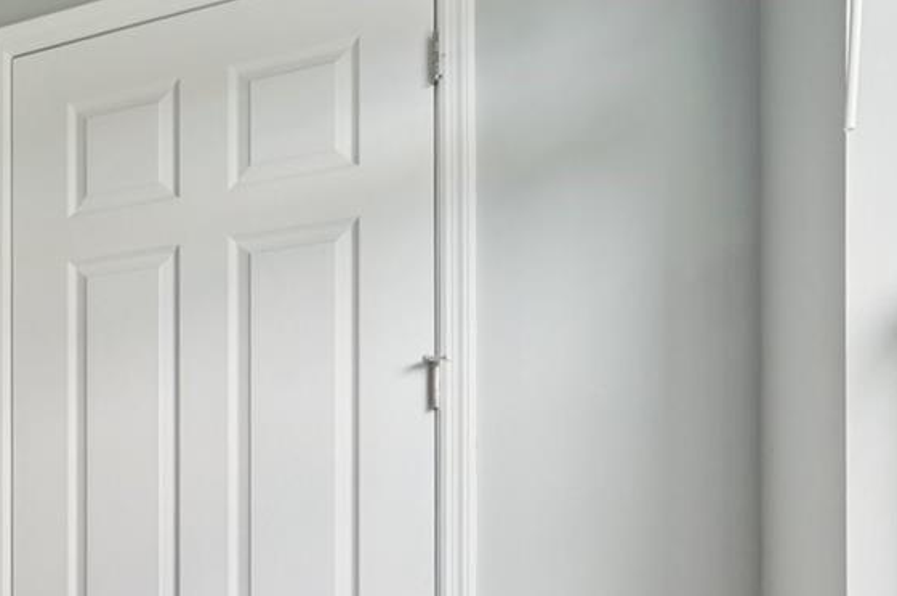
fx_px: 995
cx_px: -162
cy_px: 531
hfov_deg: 37.5
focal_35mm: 40
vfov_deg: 31.8
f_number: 8
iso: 400
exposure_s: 1/10
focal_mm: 14
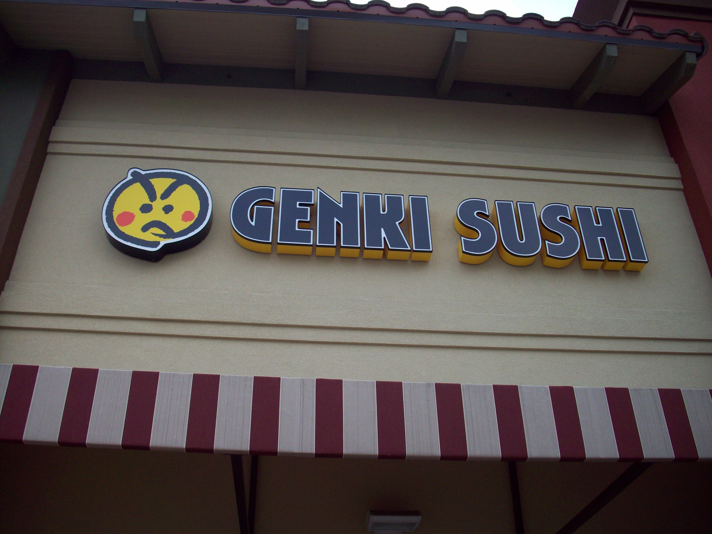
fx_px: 761
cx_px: 356
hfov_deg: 50.1
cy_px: 267
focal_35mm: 37
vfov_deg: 38.7
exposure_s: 1/598
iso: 80
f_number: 2.8
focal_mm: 6.2
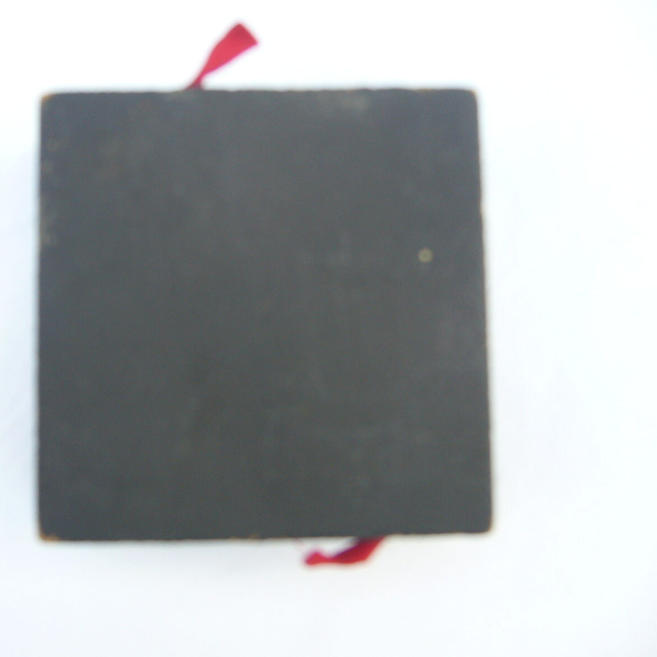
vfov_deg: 40.0
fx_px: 902
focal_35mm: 42
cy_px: 325
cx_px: 243
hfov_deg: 39.7
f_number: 2.8
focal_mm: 5.8
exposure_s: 1/50
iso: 80
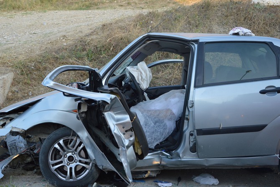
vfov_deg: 31.9
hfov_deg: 46.4
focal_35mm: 42
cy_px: 94
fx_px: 327
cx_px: 140
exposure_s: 1/125
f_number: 5.6
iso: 360
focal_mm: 28
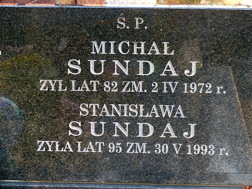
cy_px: 94
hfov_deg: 17.6
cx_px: 126
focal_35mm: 112
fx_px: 815
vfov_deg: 13.2
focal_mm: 20.1
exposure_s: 1/60
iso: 125
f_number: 2.8
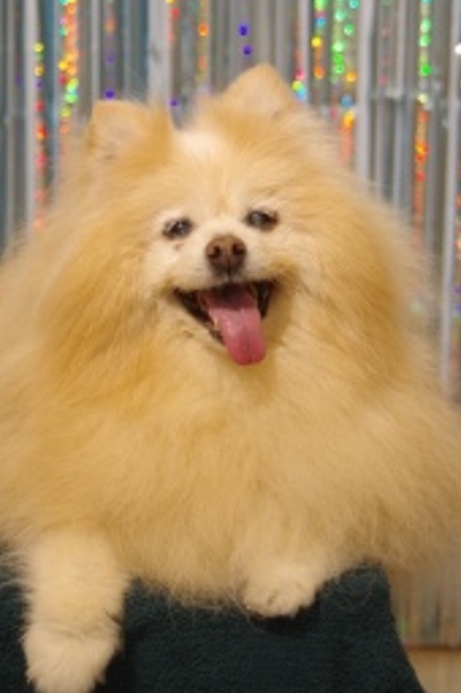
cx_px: 198
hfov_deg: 13.6
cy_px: 241
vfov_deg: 20.4
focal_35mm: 100
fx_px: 1926
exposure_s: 1/125
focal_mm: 43
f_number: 2.8
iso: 320
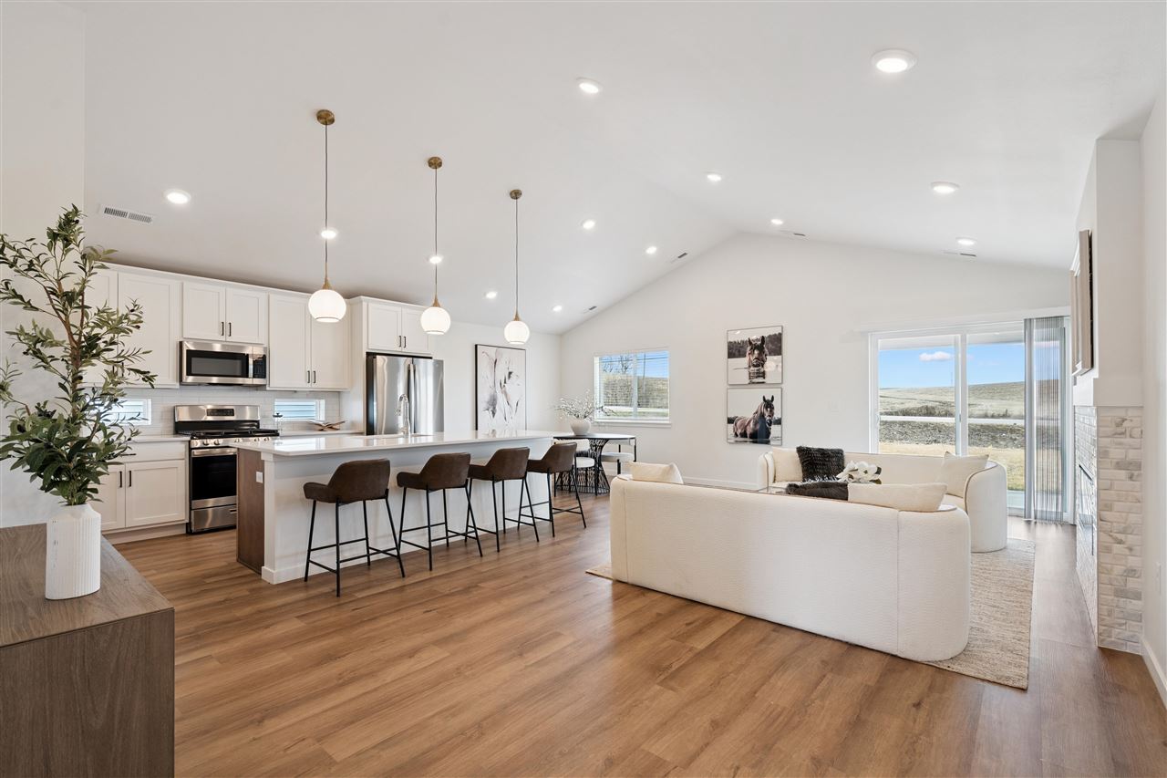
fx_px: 519
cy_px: 389
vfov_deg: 73.7
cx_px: 584
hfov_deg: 96.7
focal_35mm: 16
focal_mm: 16
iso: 400
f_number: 8
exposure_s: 1/50
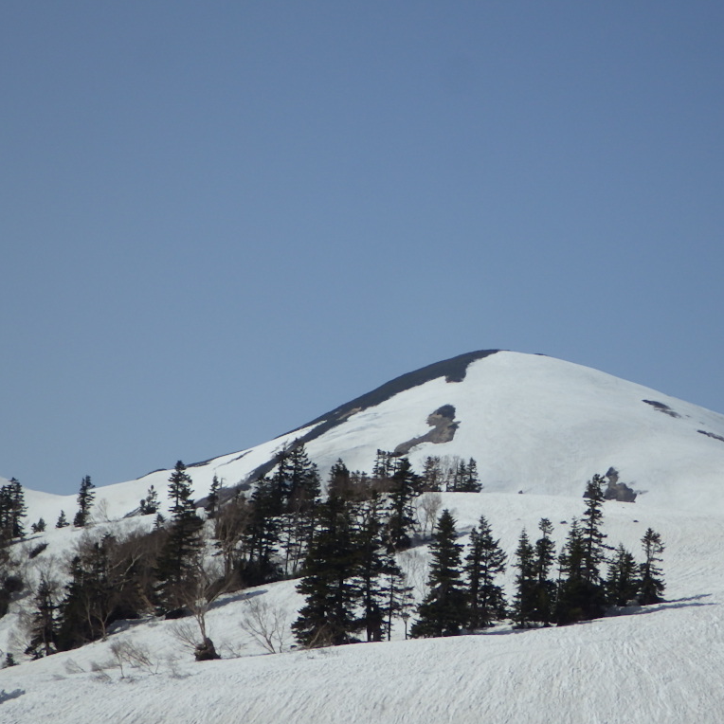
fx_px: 2272
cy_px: 363
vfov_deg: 18.1
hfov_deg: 18.1
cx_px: 407
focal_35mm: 96
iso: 125
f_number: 5.7
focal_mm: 14.4
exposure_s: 1/1250
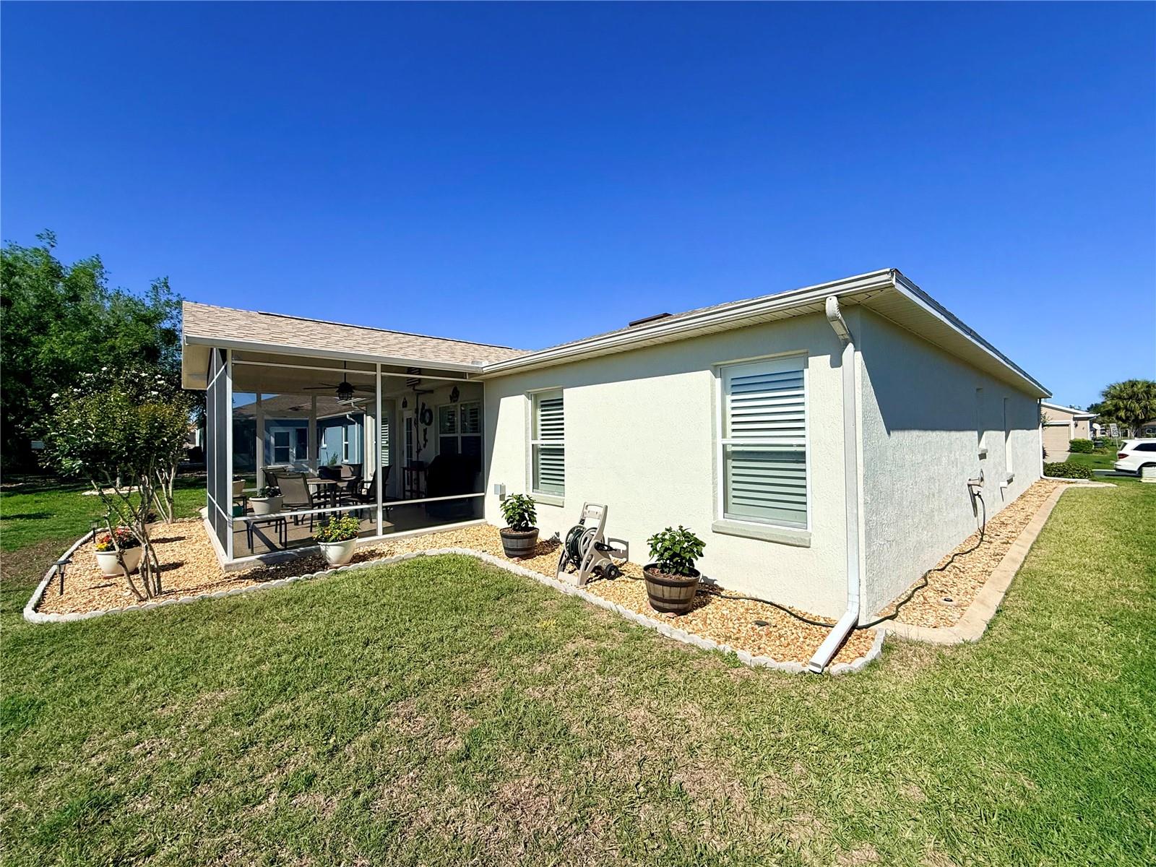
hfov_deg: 102.1
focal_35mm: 14
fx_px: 468
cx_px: 578
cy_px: 434
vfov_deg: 85.7
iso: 50
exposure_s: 1/6173
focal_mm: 2.22
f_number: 2.2
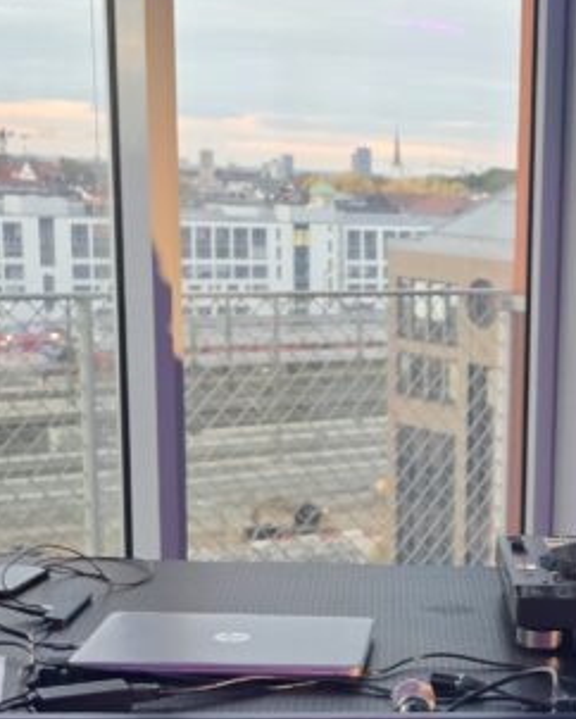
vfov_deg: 24.6
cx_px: 636
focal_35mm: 76
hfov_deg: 19.3
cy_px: 581
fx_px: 1618
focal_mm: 6.3
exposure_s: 1/53
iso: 160
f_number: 1.7
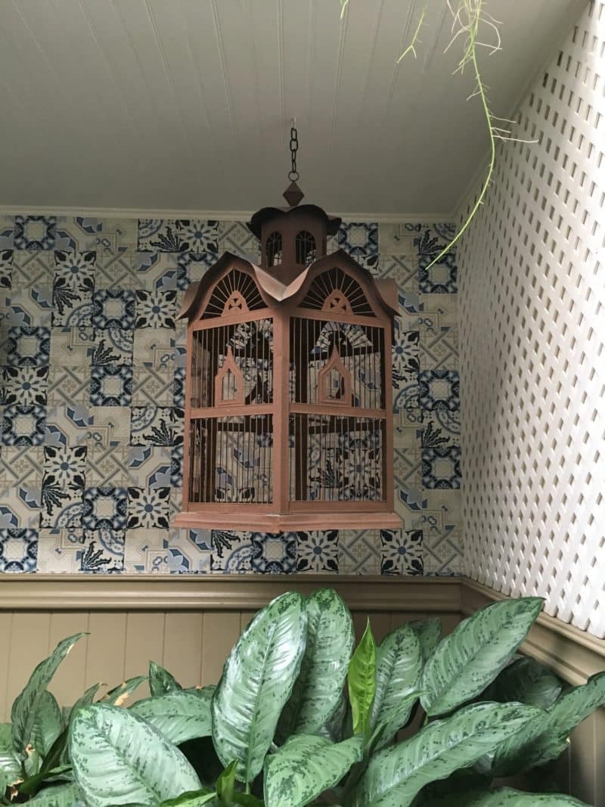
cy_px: 404
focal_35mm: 29
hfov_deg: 48.2
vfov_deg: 61.7
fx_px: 676
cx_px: 302
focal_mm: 4.15
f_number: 2.2
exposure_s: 1/20
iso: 200
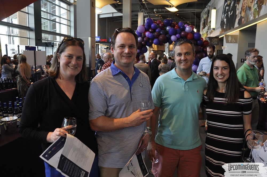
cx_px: 134
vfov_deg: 47.8
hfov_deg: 67.4
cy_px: 88
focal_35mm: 27
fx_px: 200
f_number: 5
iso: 400
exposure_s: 1/60
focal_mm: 18
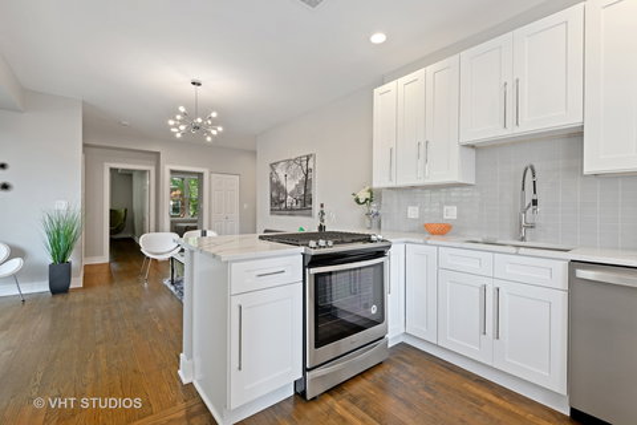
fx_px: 283
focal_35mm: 16
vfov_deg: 73.7
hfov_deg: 96.7
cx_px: 318
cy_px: 212
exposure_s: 1/4
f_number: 9.5
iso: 200
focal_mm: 16
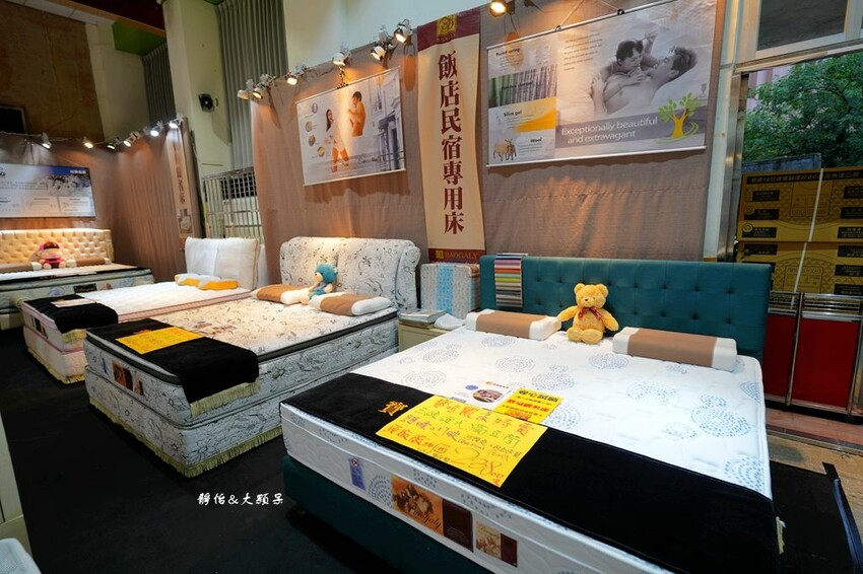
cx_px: 432
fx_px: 407
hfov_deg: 93.3
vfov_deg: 70.4
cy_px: 287
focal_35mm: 17
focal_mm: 17
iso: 160
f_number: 2.8
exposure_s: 1/30
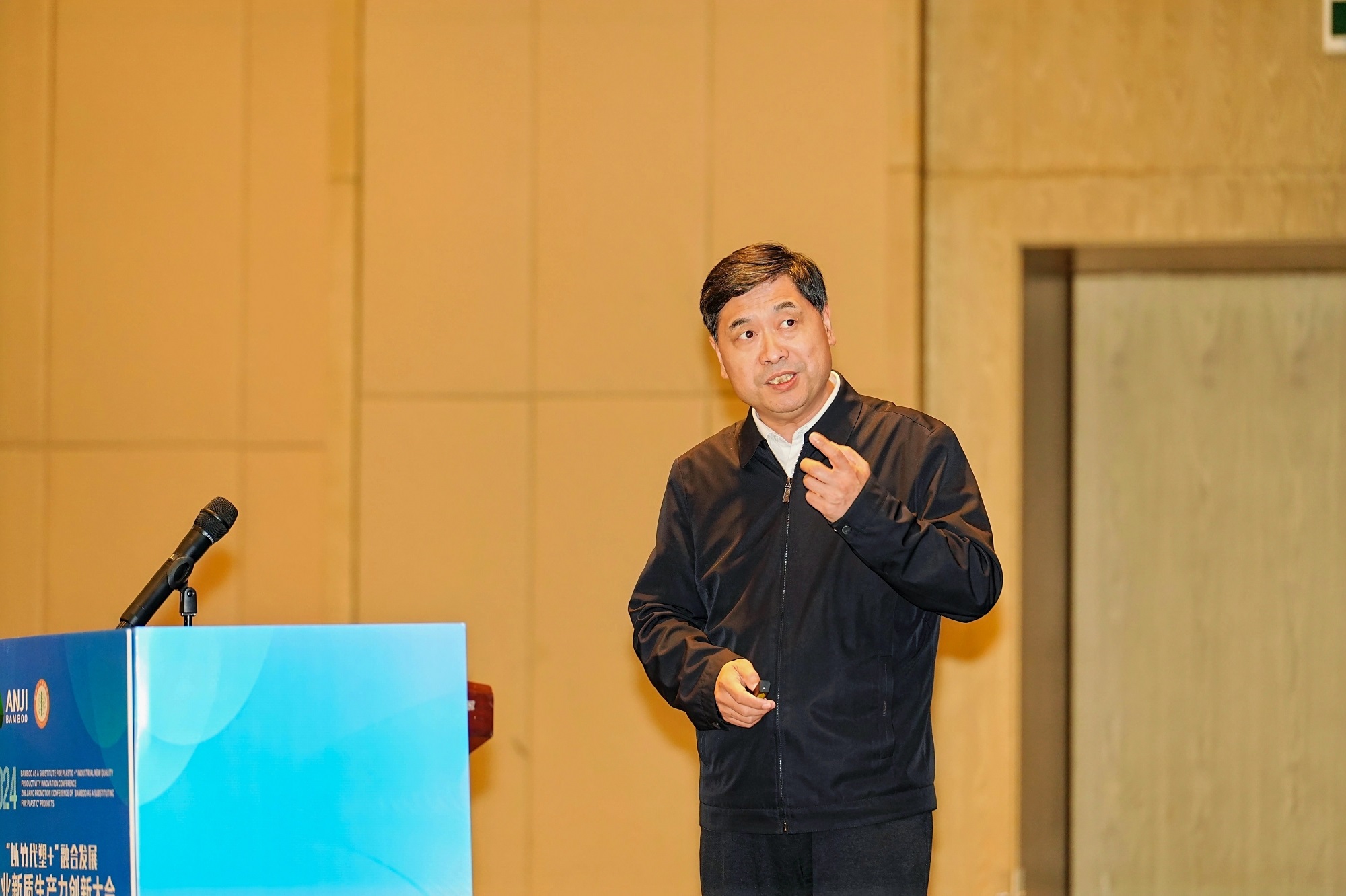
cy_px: 448
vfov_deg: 9.2
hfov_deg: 13.8
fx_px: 5569
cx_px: 673
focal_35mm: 149
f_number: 3.2
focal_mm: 149
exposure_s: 1/200
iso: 1600
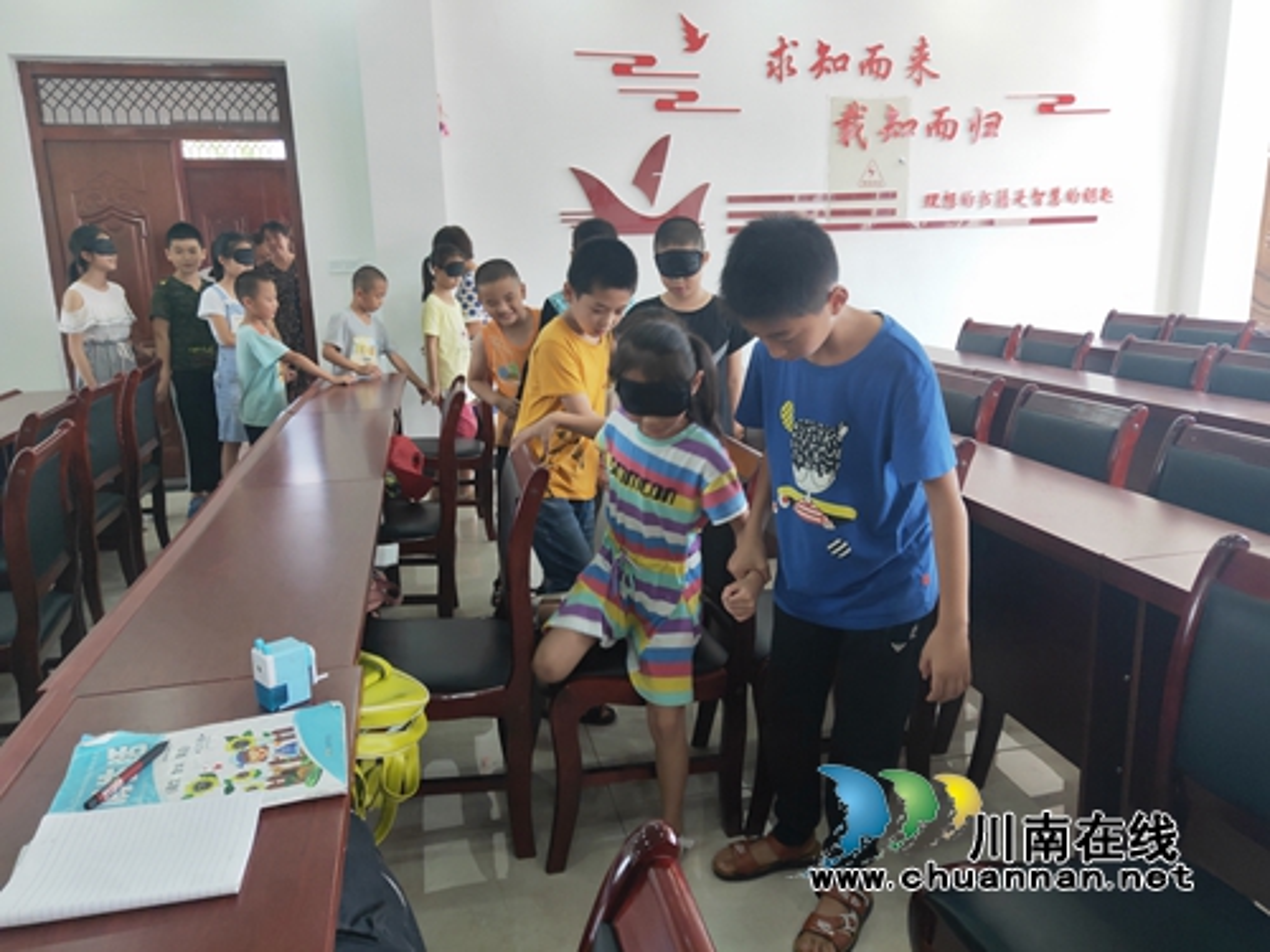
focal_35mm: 23
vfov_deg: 58.9
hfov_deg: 73.9
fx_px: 844
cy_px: 476
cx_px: 635
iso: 123
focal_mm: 3.97
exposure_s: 1/50
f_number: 1.7
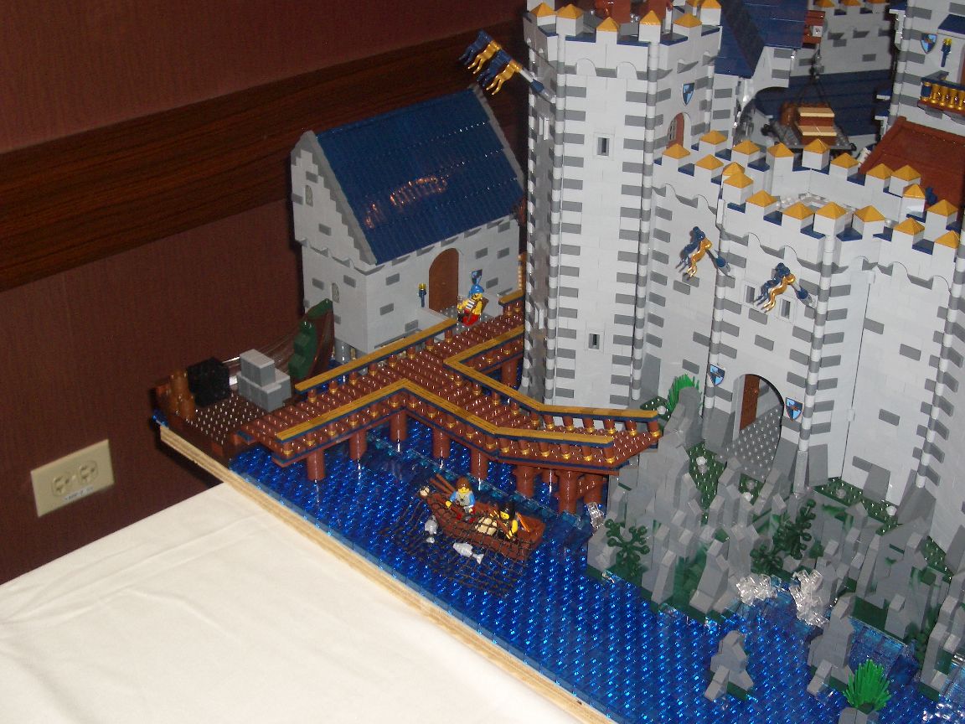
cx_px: 482
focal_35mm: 49
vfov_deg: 29.7
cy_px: 362
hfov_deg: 38.9
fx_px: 1366
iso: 100
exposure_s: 1/60
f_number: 3.1
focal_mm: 8.2
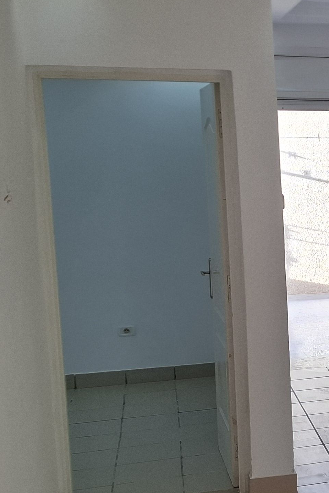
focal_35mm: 68
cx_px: 558
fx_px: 932
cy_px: 263
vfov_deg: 29.6
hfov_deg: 17.1
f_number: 1.8
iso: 50
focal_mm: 5.54
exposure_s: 1/123
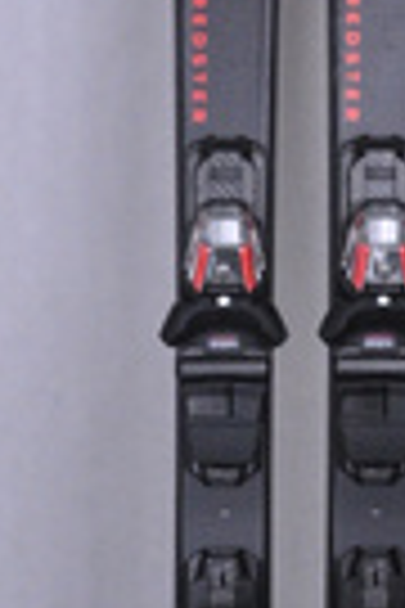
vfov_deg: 16.4
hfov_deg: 11.0
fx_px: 2104
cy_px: 333
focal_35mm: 125
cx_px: 295
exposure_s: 1/125
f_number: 9.5
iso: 3200
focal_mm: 25
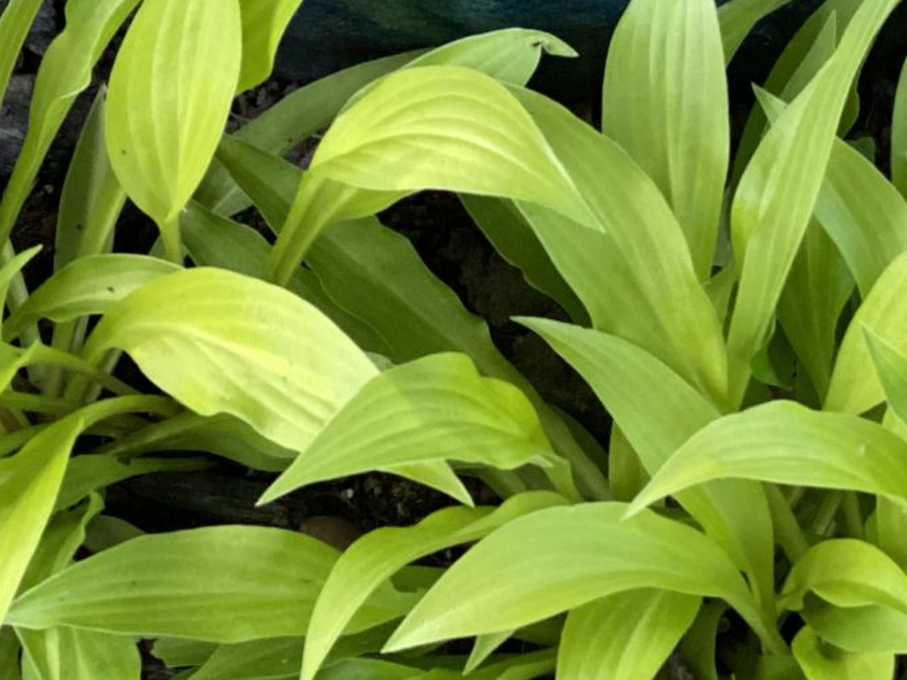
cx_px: 585
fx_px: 5162
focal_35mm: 197
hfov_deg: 10.0
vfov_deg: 7.5
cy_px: 435
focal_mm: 6
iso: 250
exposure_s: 1/65
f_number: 2
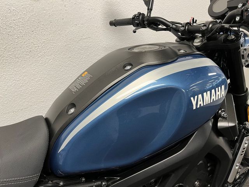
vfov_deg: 53.1
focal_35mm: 26
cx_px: 124
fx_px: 187
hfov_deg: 67.3
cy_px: 94
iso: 100
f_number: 1.6
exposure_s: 1/50
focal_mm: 5.1
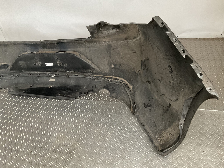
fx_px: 188
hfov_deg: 61.7
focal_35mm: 29
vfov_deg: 48.2
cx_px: 112
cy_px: 84
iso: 160
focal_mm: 3
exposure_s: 1/50
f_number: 1.8
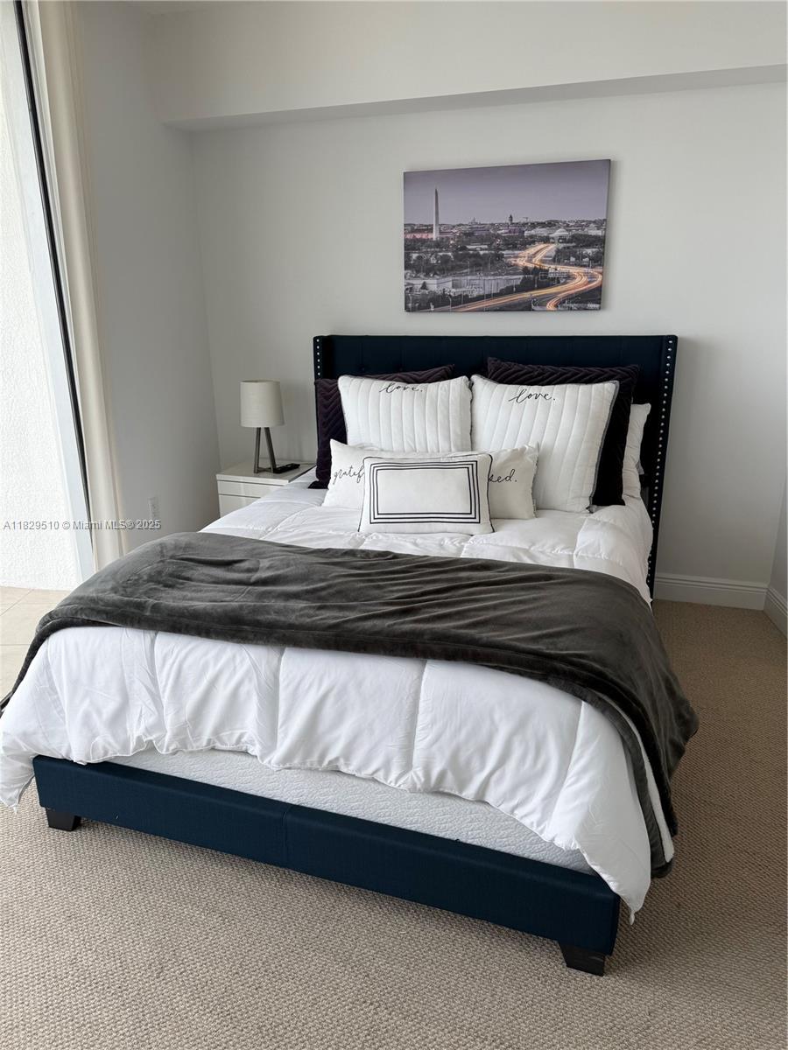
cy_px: 525
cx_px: 394
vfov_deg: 71.6
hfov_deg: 56.8
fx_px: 728
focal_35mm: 24
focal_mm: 6.76
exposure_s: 1/476
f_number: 1.78
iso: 80
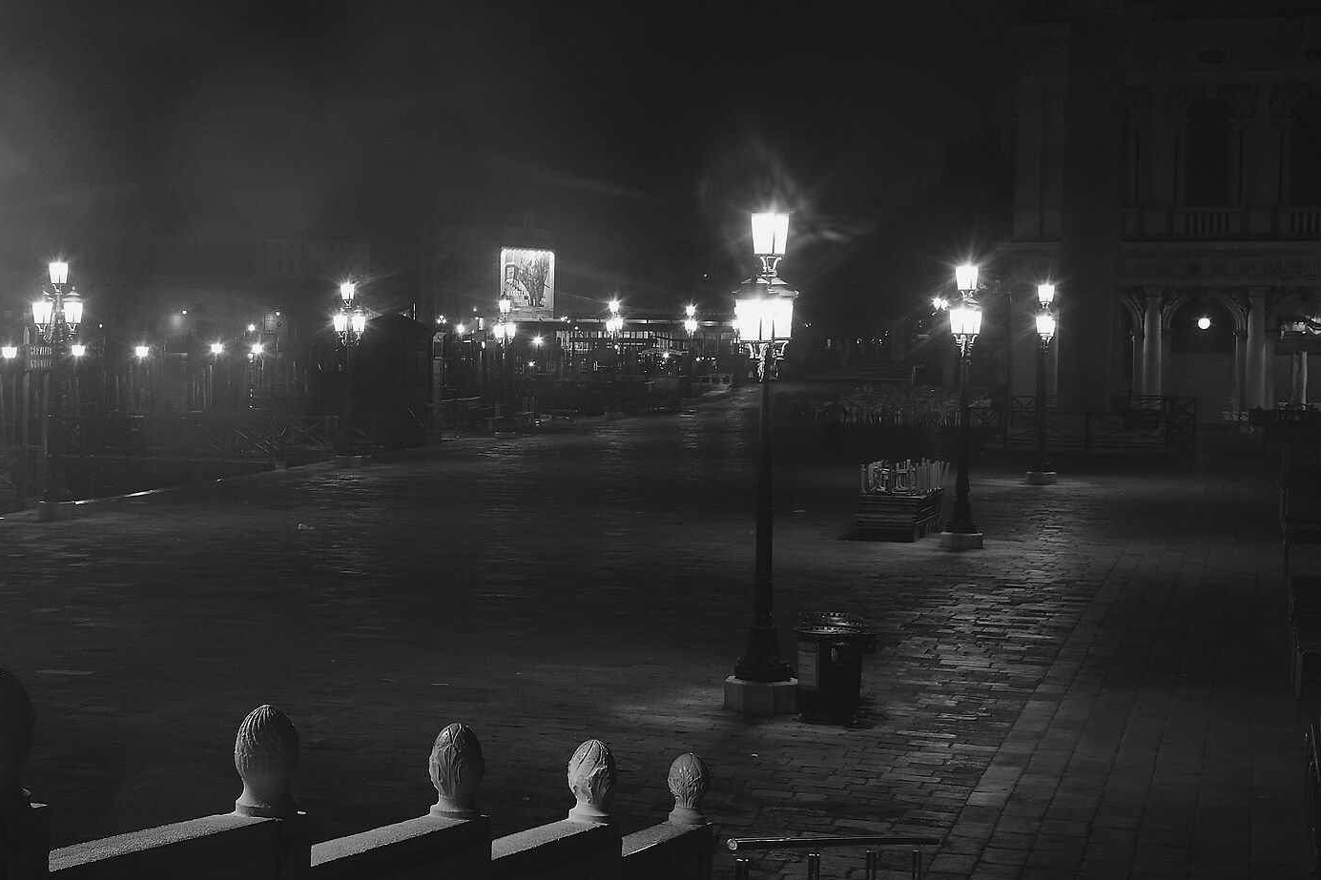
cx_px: 317
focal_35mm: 78
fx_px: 2862
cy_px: 420
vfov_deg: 17.5
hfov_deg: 25.7
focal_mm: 30
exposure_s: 1/2.5
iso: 800
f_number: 11
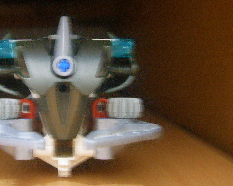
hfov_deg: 31.5
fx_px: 407
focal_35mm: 59
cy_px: 84
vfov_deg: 25.8
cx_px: 63
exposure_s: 1
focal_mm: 6.6
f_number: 3.5
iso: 150
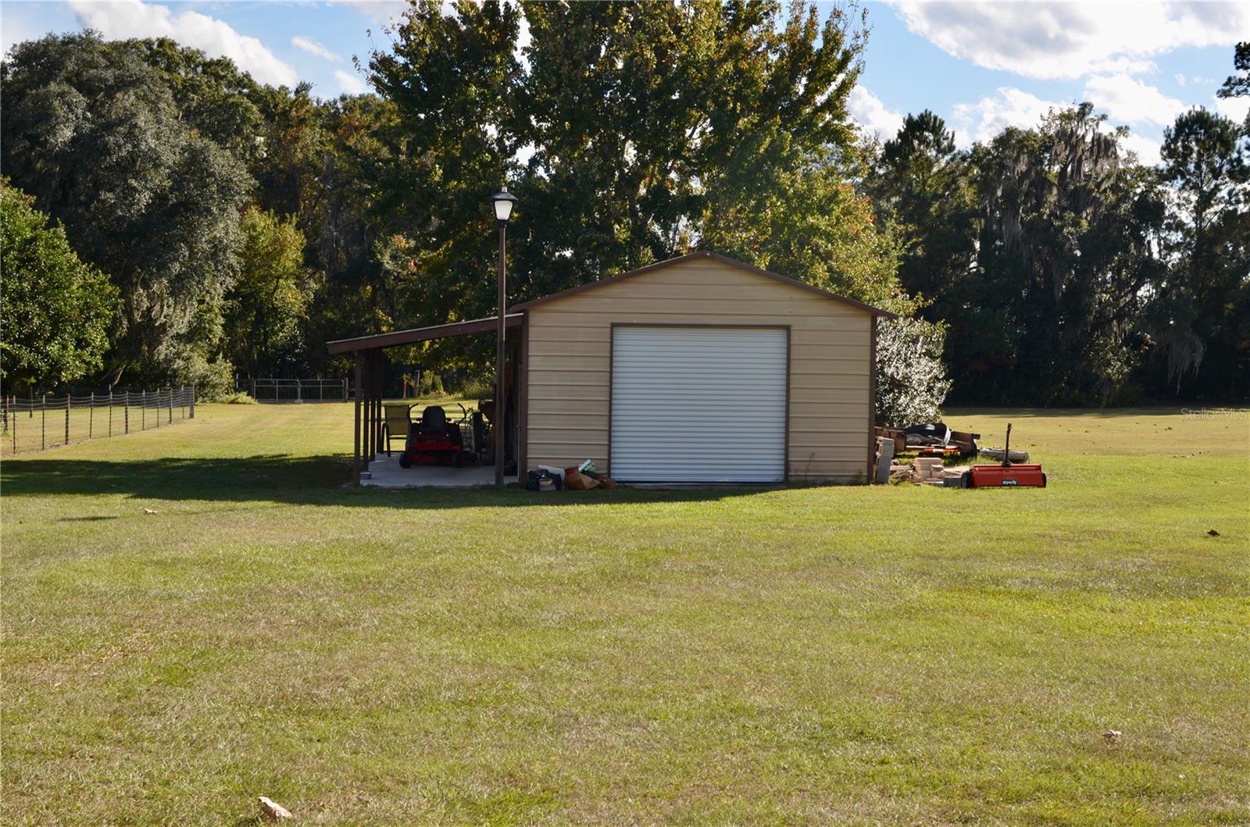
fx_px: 1819
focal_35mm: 52
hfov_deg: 37.9
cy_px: 414
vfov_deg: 25.6
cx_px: 625
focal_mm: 35
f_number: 7.1
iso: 100
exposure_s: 1/250
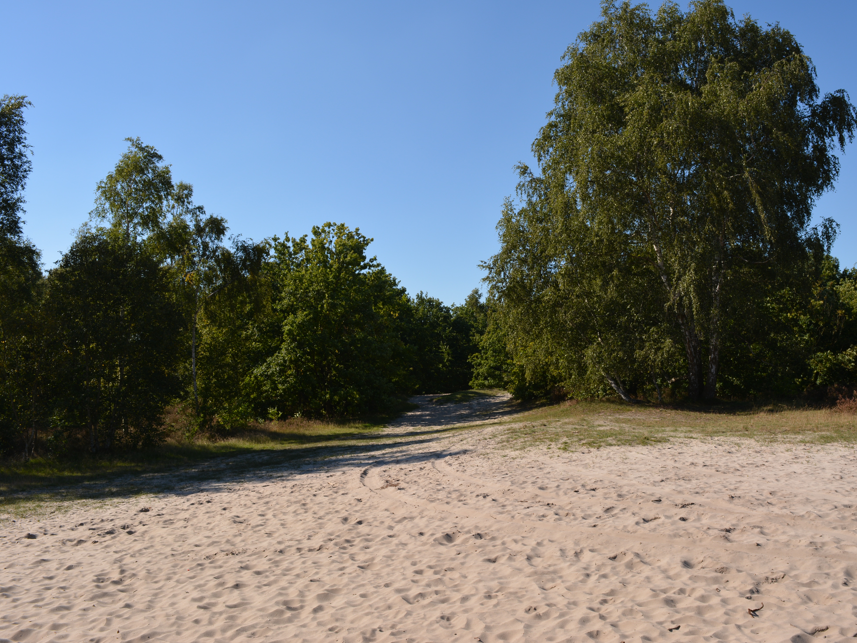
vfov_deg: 46.8
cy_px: 318
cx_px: 487
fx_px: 743
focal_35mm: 30
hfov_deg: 59.7
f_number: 9
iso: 100
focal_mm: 18
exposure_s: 1/200
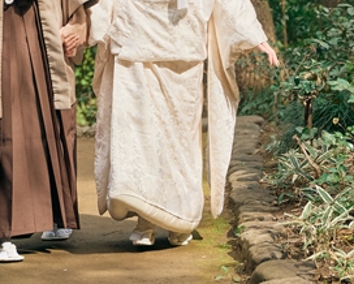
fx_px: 1763
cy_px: -5
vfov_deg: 9.1
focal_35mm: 168
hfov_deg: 11.3
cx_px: -33
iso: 400
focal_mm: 47.6
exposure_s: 1/3200
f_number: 2.8
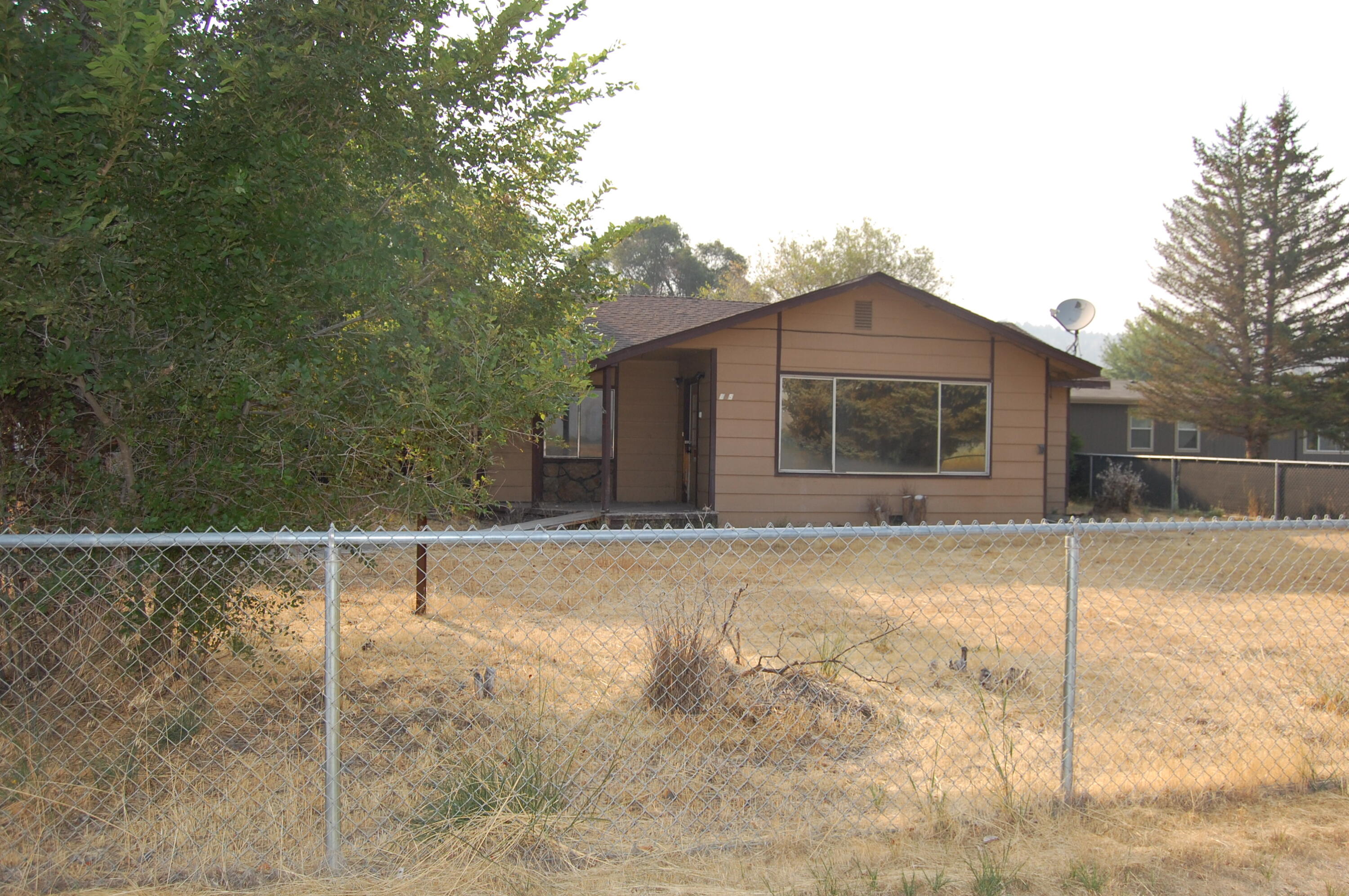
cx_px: 674
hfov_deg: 67.4
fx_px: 1011
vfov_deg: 47.8
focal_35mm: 27
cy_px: 448
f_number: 5.6
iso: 320
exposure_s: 1/500
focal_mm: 18
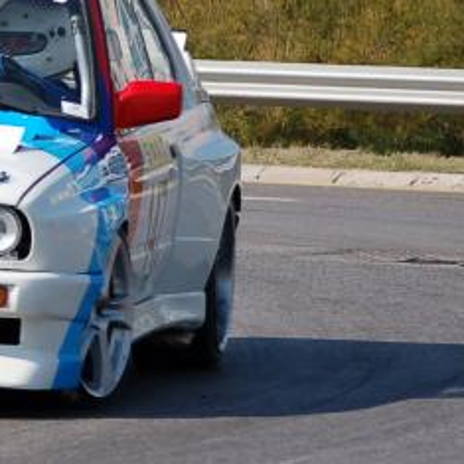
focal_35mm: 455
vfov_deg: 3.9
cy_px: 163
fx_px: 6900
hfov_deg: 3.8
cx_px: -193
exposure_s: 1/1250
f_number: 4.5
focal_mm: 82
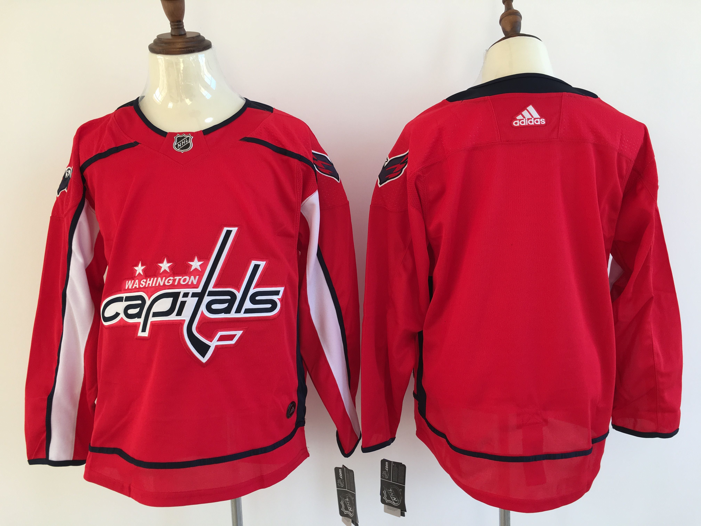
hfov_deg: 61.7
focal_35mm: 29
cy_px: 263
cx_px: 350
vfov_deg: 48.2
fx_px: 587
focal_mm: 4.15
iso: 25
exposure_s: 1/50
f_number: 2.2
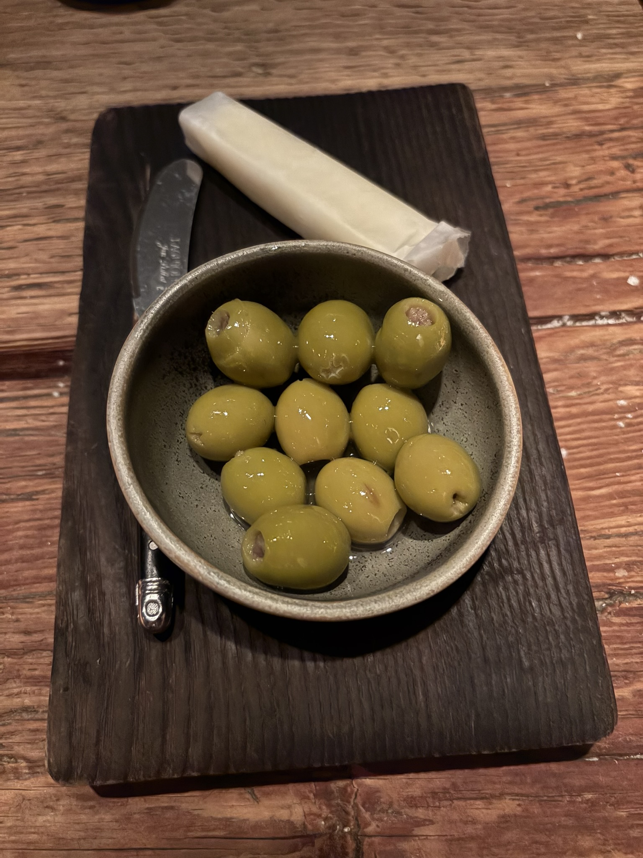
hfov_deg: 53.1
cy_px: 429
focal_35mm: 26
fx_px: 644
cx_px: 322
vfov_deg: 67.3
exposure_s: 1/20
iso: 1000
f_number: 1.6
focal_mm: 5.96
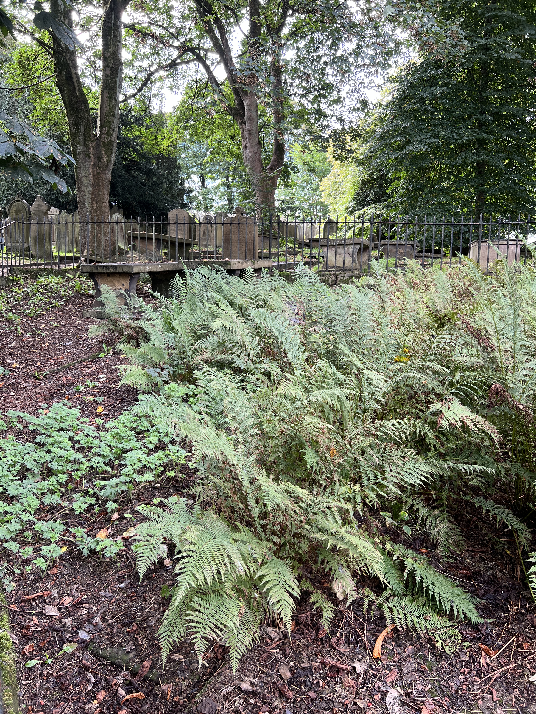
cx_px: 268
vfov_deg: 67.3
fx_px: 537
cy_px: 357
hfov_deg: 53.1
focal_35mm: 26
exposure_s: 1/164
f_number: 1.5
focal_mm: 5.7
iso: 50
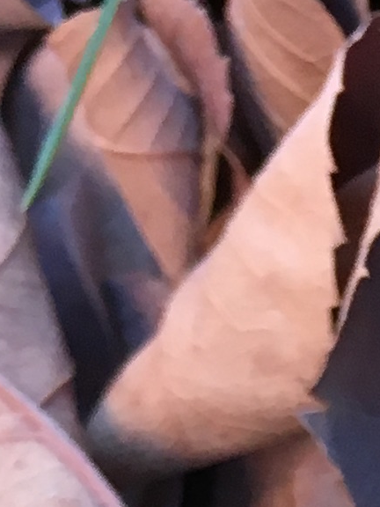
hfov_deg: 7.3
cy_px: 1604
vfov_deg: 8.1
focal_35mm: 203
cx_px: 477
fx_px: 2971
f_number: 2.2
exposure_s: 1/40
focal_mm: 4.15
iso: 32
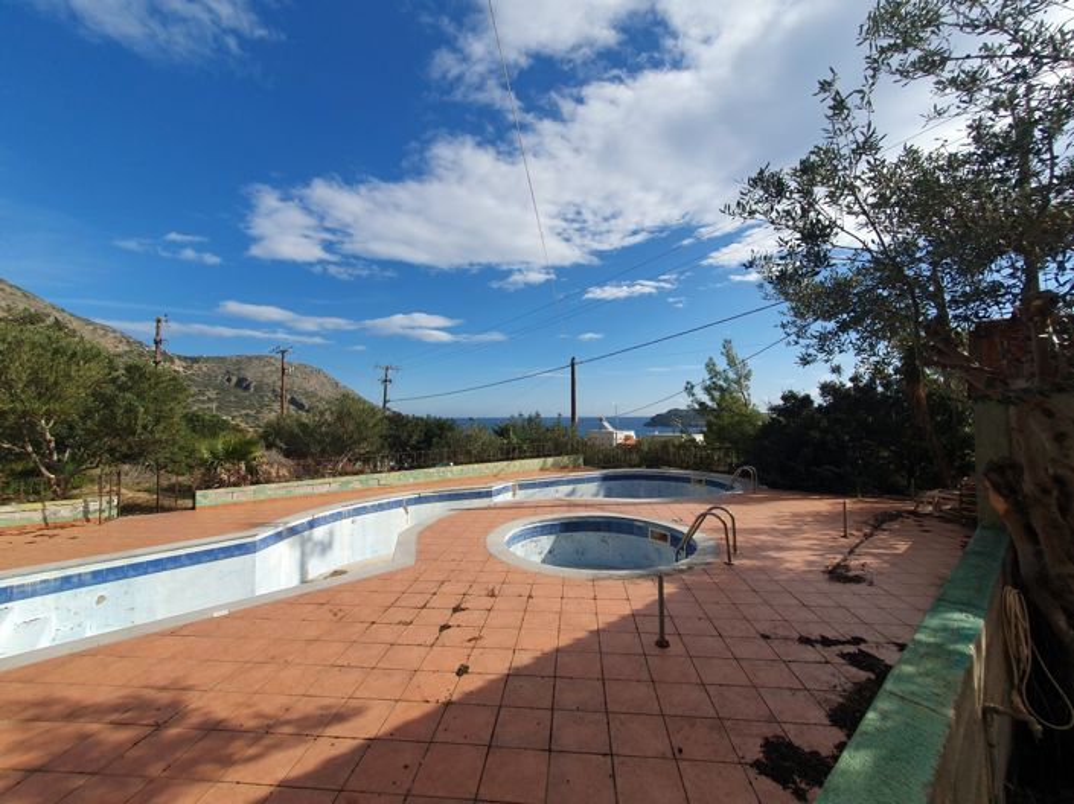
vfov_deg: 89.9
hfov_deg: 106.2
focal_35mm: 13
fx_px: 403
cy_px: 402
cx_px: 537
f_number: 2.2
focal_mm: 1.8
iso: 50
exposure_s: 1/1540
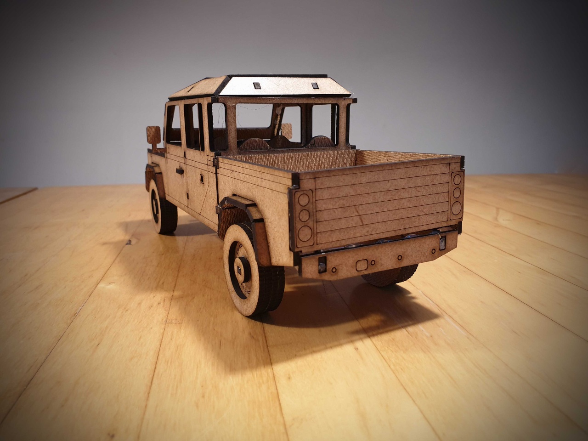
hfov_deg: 67.3
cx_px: 294
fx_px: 442
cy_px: 220
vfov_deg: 53.1
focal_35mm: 26
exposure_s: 1/24
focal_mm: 4.3
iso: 250
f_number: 2.4
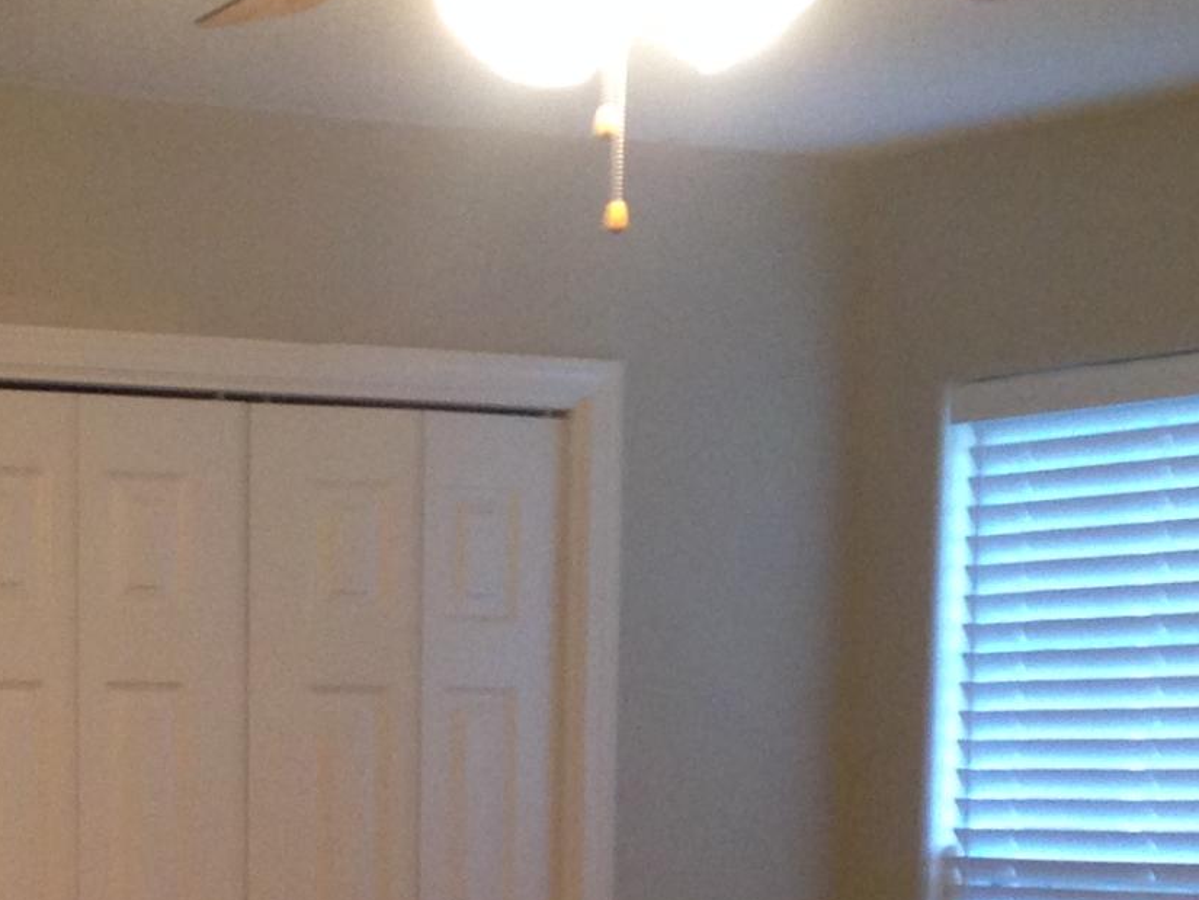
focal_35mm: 120
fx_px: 4157
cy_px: 1230
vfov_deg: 11.9
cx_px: -15
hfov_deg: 16.1
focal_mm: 4.12
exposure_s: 1/20
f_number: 2.4
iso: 160
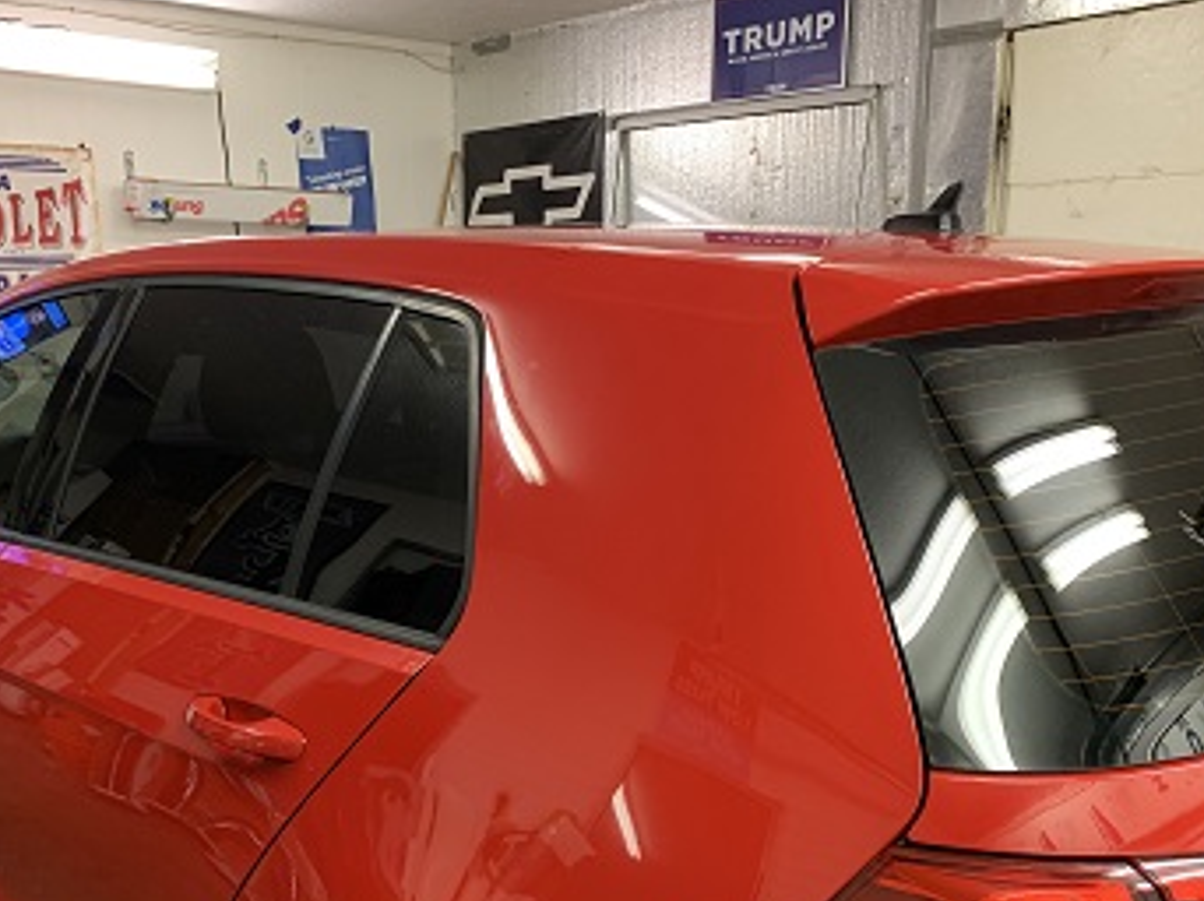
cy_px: 600
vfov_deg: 40.2
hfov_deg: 52.3
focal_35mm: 35
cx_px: 489
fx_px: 1217
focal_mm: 4.25
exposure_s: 1/60
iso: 200
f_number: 1.8
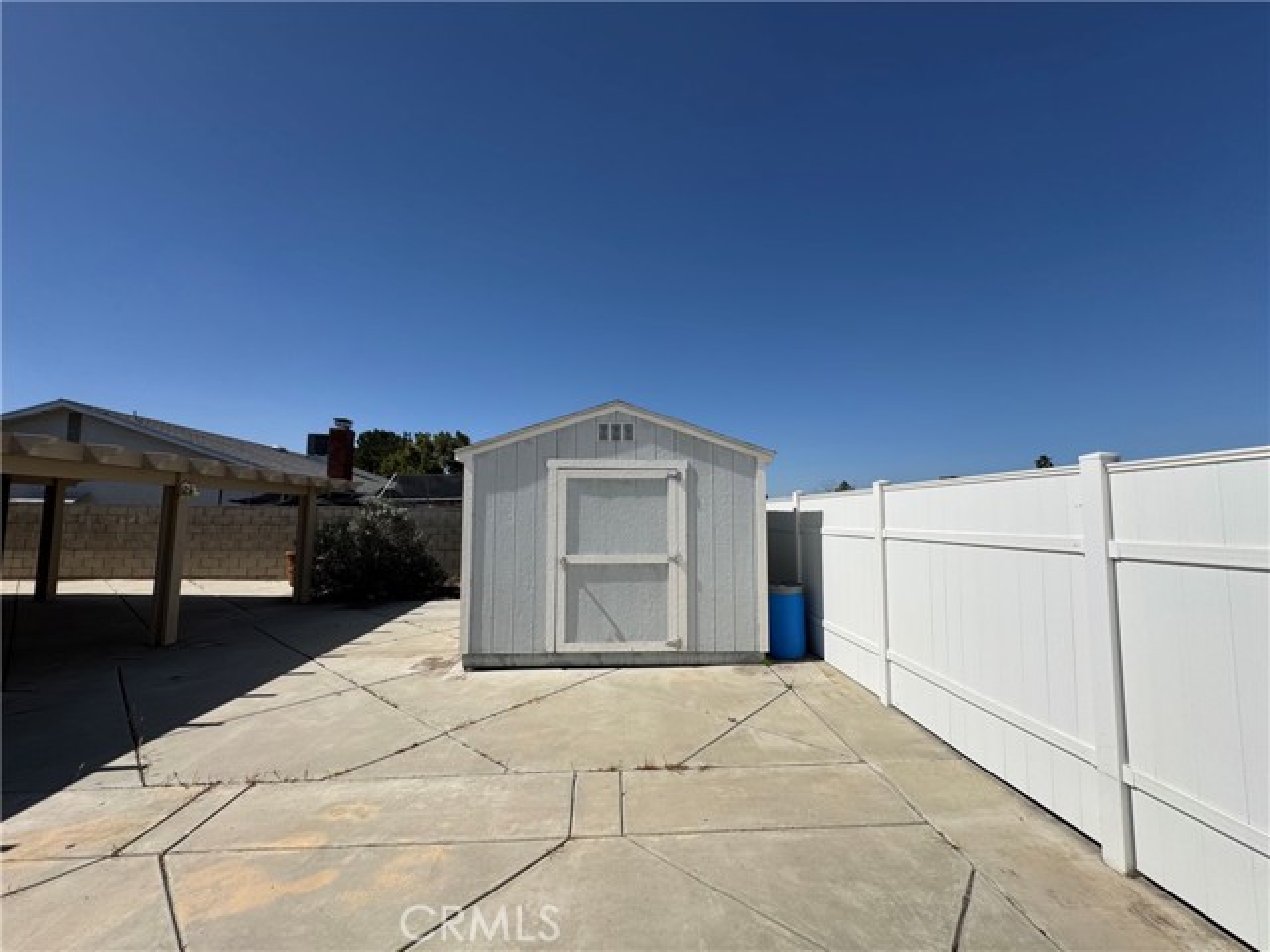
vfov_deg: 85.7
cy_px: 476
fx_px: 514
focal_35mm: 14
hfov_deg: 102.1
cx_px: 635
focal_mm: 2.22
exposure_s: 1/3906
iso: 50
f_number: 2.2
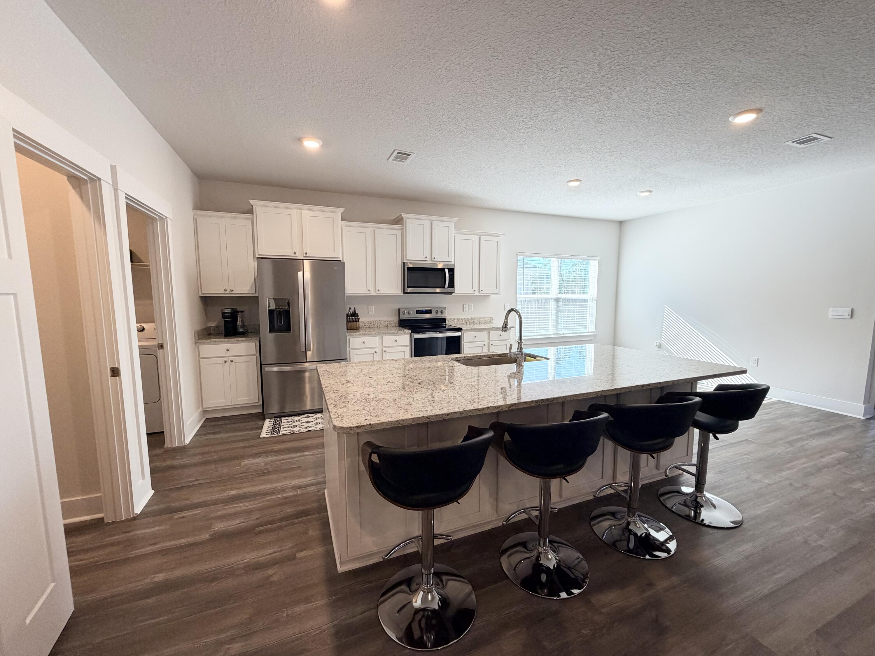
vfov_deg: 85.7
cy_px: 328
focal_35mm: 14
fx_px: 354
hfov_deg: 102.1
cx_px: 438
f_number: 2.2
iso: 125
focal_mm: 2.22
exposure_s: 1/120
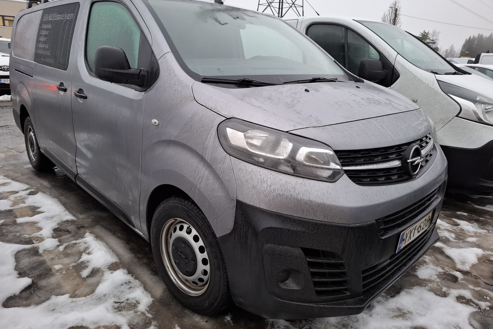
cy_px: 155
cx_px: 246
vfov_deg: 53.1
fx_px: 329
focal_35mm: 24
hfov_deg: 73.7
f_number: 1.8
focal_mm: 5.54
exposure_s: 1/120
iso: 160
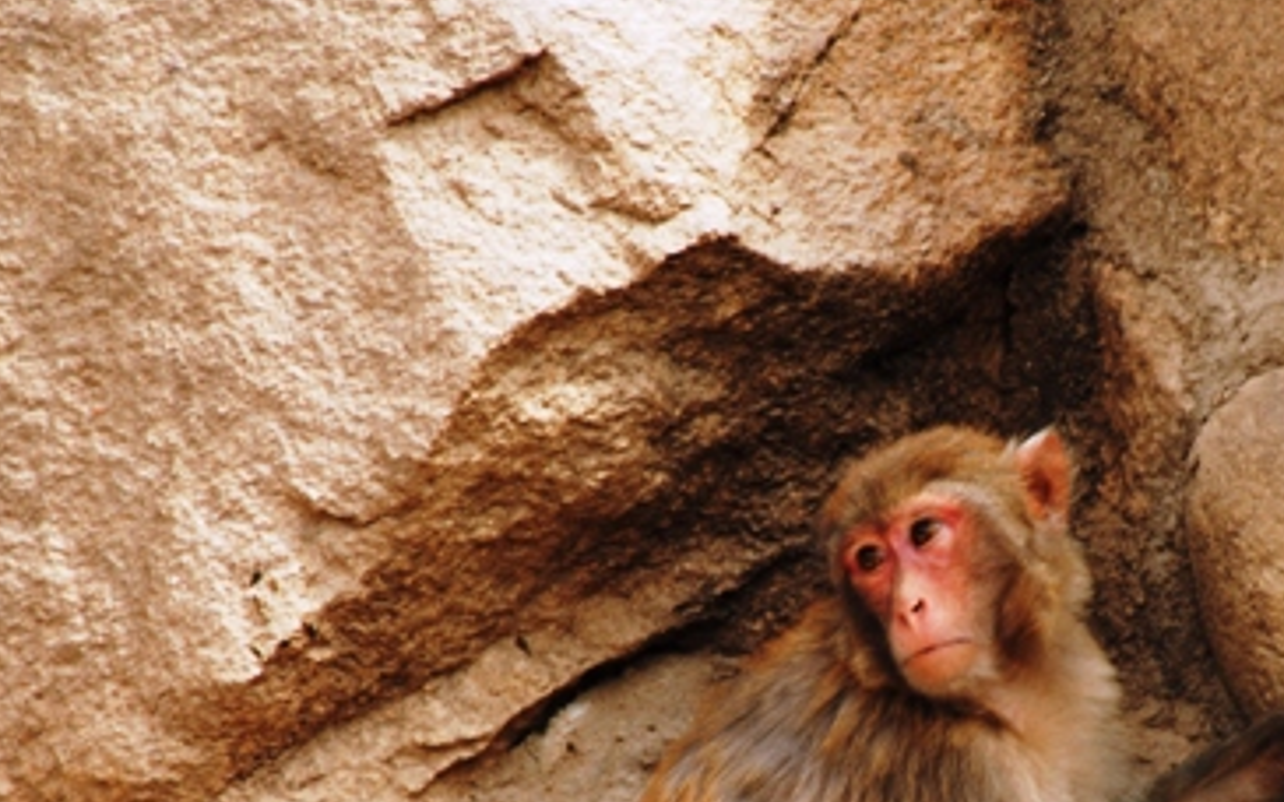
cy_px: 732
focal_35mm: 590
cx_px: 1020
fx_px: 20643
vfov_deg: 2.2
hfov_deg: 3.6
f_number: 7.1
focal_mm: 220
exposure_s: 1/160
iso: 100
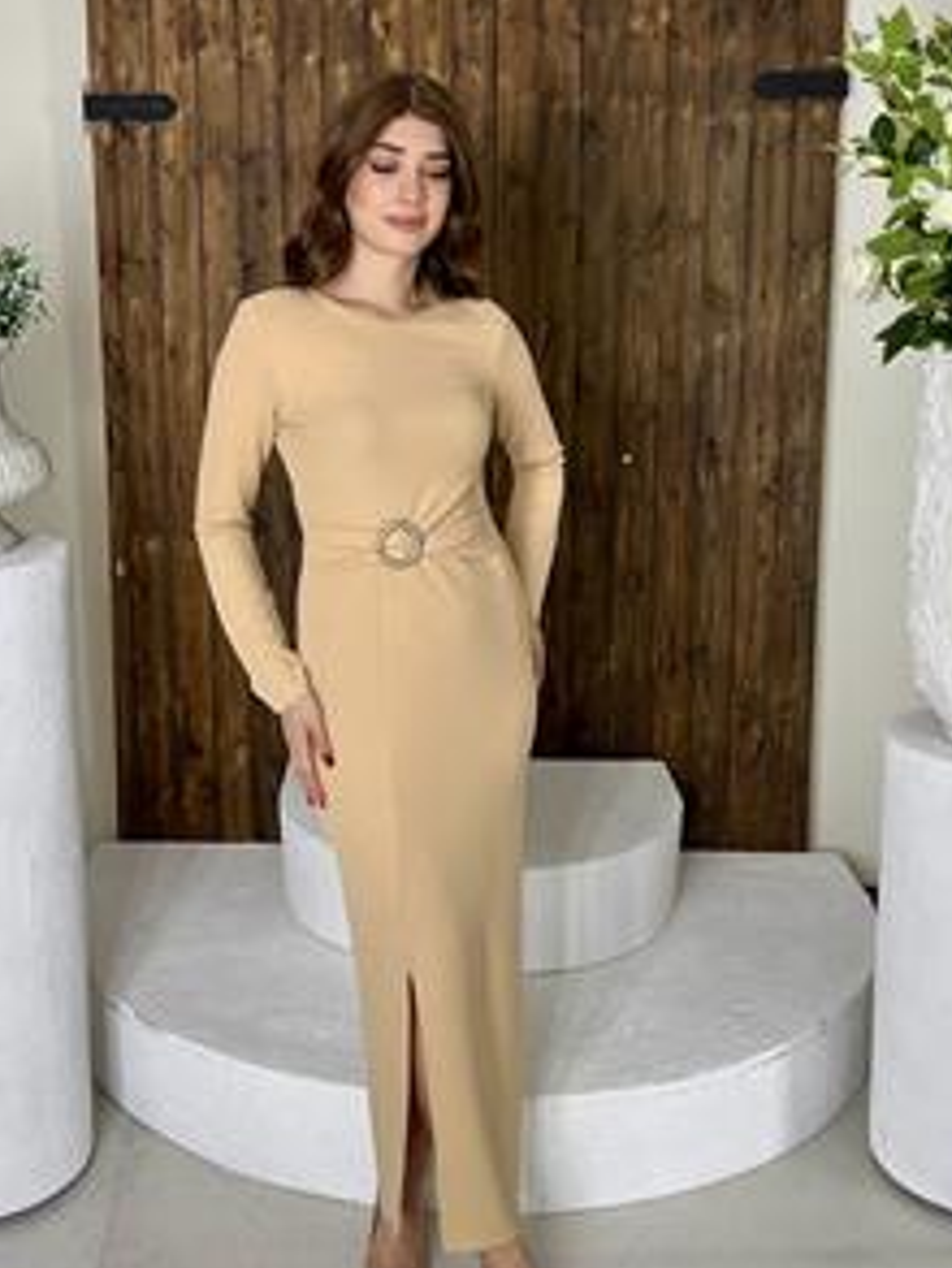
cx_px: 368
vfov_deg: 45.6
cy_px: 541
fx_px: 1502
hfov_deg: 35.0
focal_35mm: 41
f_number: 1.9
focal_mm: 2.69
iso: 32
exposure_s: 1/121
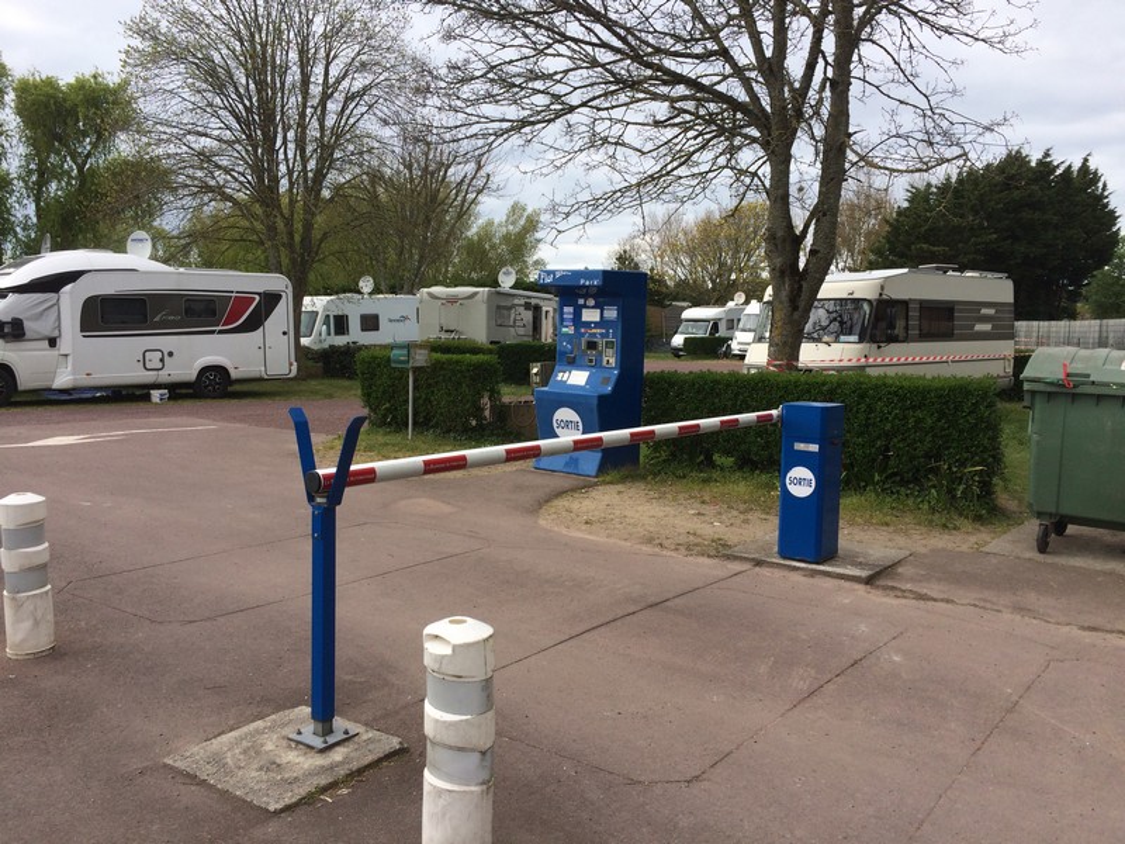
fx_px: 942
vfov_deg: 48.2
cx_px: 562
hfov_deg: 61.7
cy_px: 422
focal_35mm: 29
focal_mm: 4.15
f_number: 2.2
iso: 32
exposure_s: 1/954
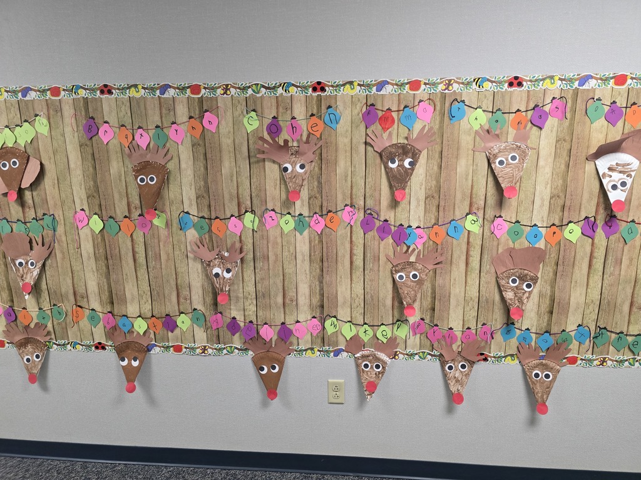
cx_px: 320
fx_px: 426
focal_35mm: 23
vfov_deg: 58.9
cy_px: 240
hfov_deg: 73.9
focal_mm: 6.3
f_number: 1.7
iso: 640
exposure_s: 1/120
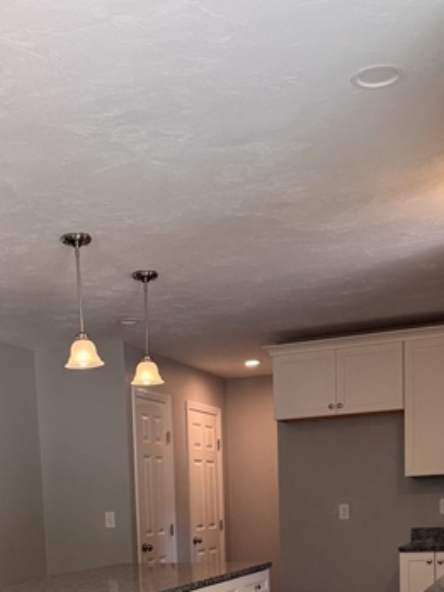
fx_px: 906
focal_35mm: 53
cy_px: 587
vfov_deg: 33.2
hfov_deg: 27.4
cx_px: 170
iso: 64
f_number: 1.78
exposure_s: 1/120
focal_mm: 6.76
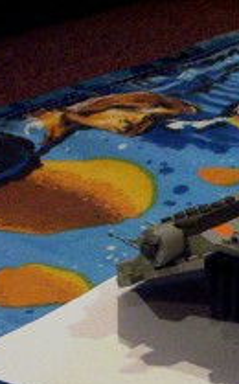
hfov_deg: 7.8
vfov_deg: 12.7
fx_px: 1726
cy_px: 276
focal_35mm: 165
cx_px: 344
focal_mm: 10.76
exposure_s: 1/8
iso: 200
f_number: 3.62
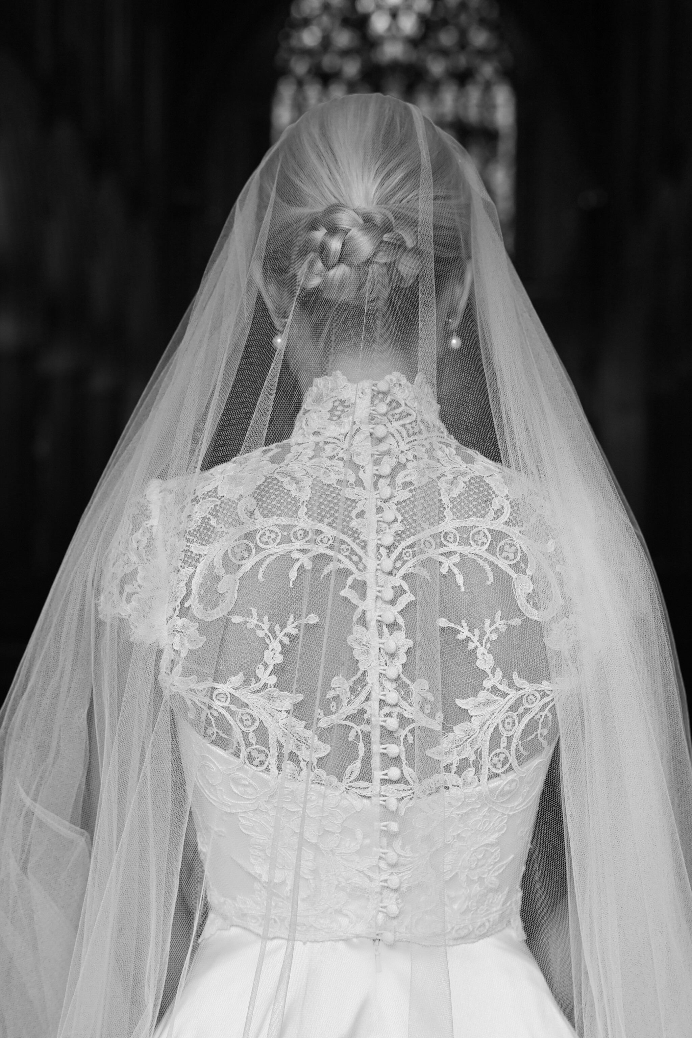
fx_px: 1672
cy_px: 519
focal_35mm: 58
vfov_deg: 34.5
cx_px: 346
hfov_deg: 23.4
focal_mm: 58
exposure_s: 1/320
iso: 1600
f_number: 4
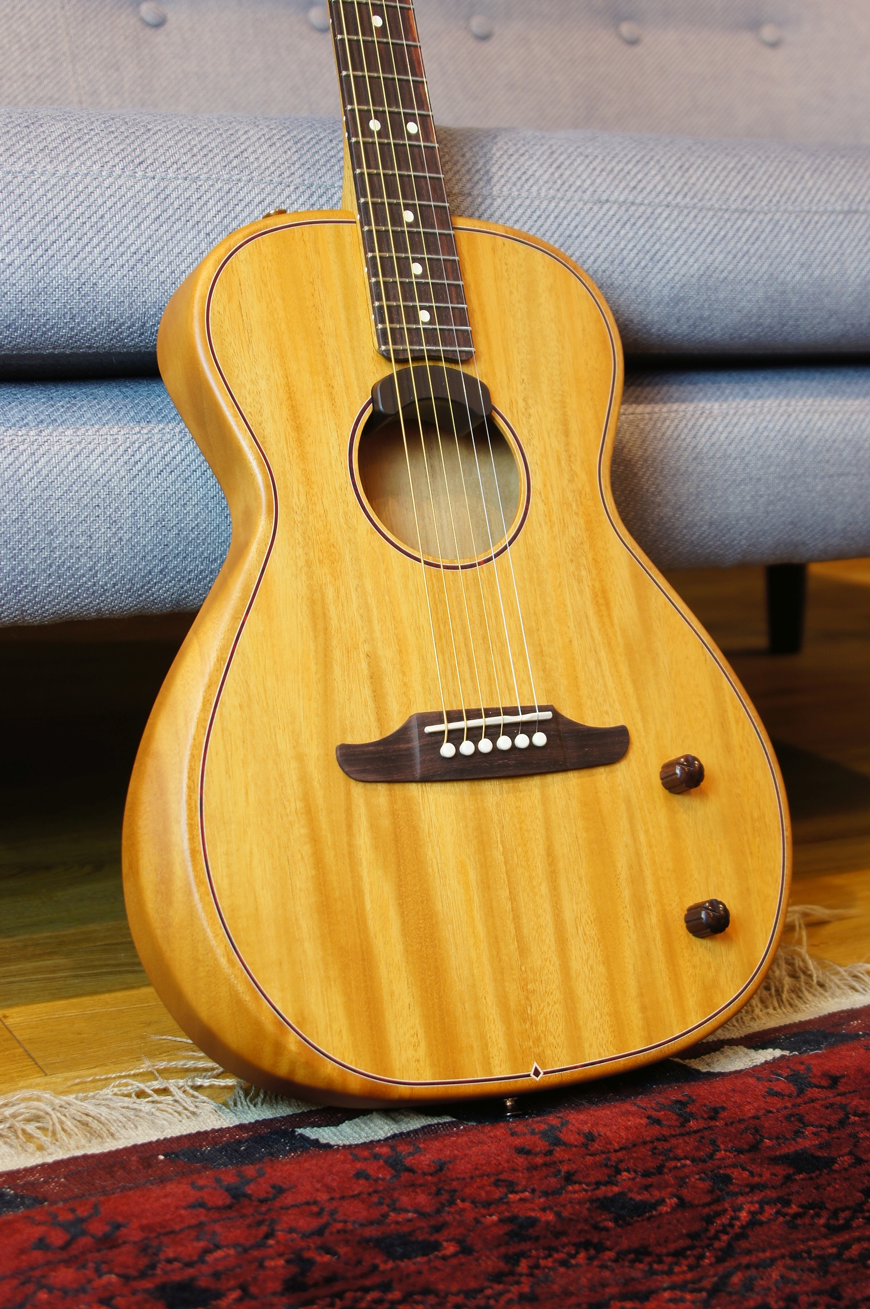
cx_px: 435
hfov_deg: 25.7
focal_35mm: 52
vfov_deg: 37.9
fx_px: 1908
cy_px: 654
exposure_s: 1/5
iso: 100
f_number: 4.5
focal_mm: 35
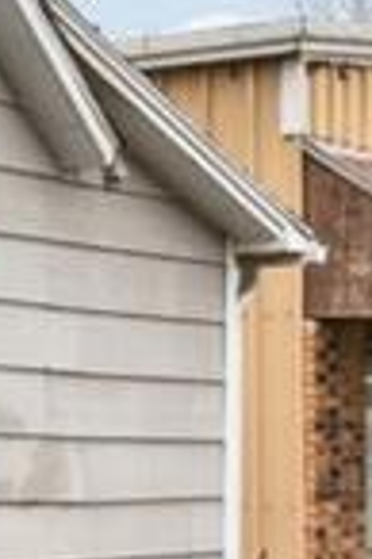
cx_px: -1097
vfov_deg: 14.0
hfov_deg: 7.1
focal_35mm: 147
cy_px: 291
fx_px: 2284
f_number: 22
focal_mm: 21
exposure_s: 1/6
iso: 100
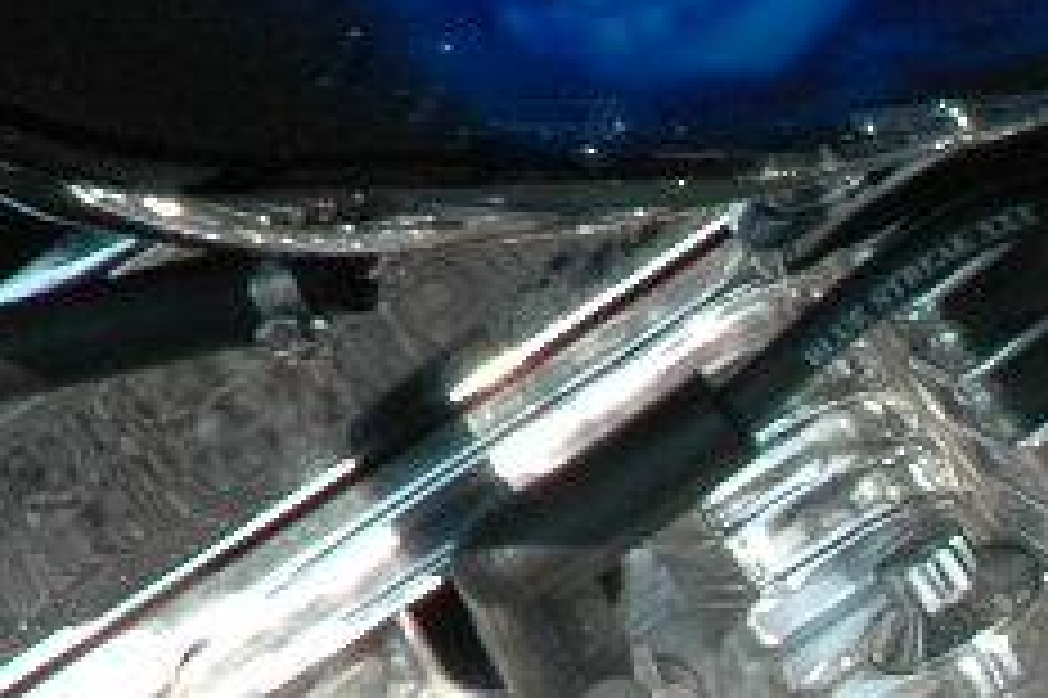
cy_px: 1513
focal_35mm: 677
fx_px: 19694
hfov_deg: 3.0
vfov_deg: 2.0
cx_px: 2424
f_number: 10
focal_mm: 70
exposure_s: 1/400
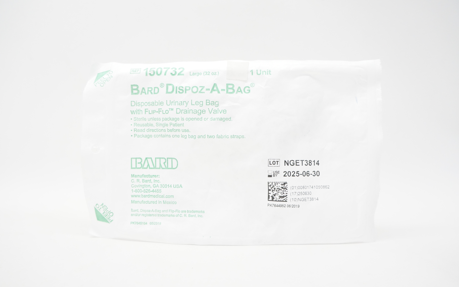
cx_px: 228
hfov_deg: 66.5
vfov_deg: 44.5
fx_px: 350
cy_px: 147
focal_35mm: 28
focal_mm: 18
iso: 1600
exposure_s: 1/250
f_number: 4.5
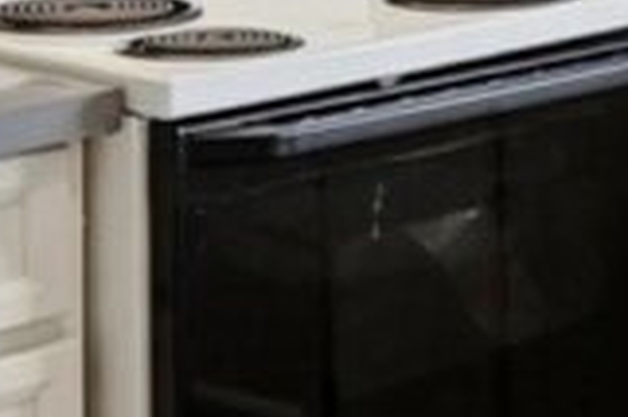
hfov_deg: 17.0
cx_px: 862
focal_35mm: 112
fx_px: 1952
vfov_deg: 11.0
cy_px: -440
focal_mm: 10
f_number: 4.5
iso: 100
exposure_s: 1/200
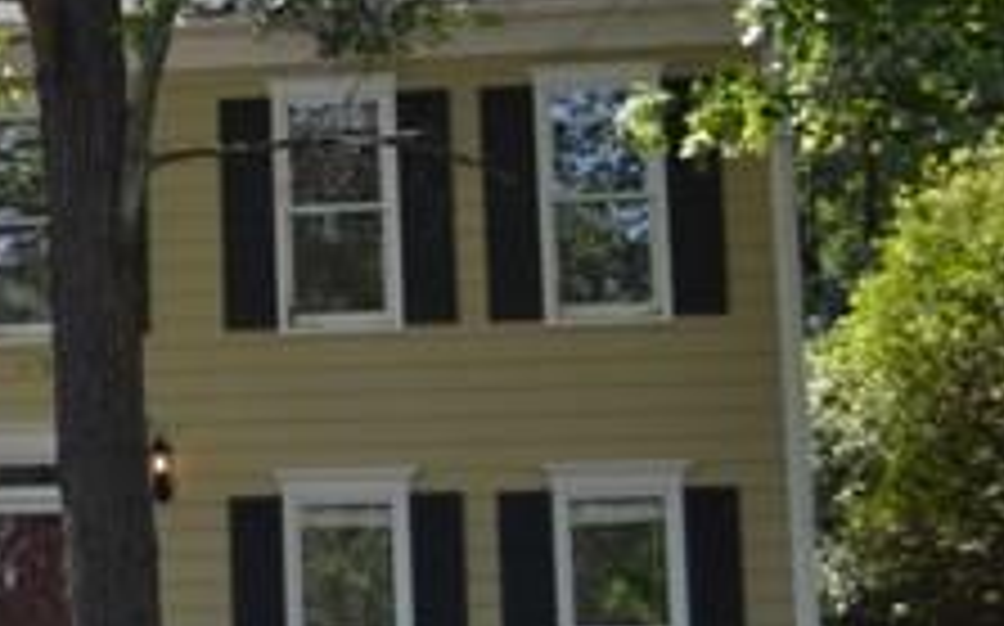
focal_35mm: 114
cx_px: -432
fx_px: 3117
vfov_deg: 11.5
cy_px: 340
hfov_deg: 16.8
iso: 100
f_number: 4.5
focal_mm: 26
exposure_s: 1/200
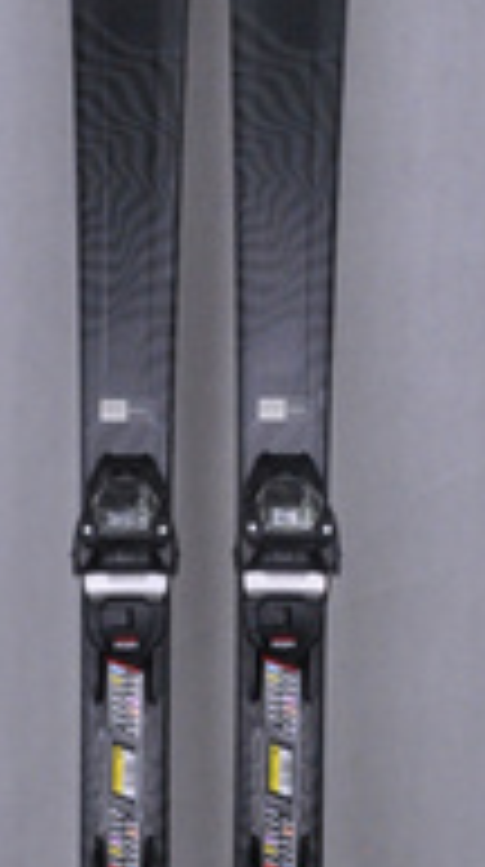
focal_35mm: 88
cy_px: 606
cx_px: 200
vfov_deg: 24.1
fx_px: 2020
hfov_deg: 13.7
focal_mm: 24
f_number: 11
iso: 3200
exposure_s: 1/125
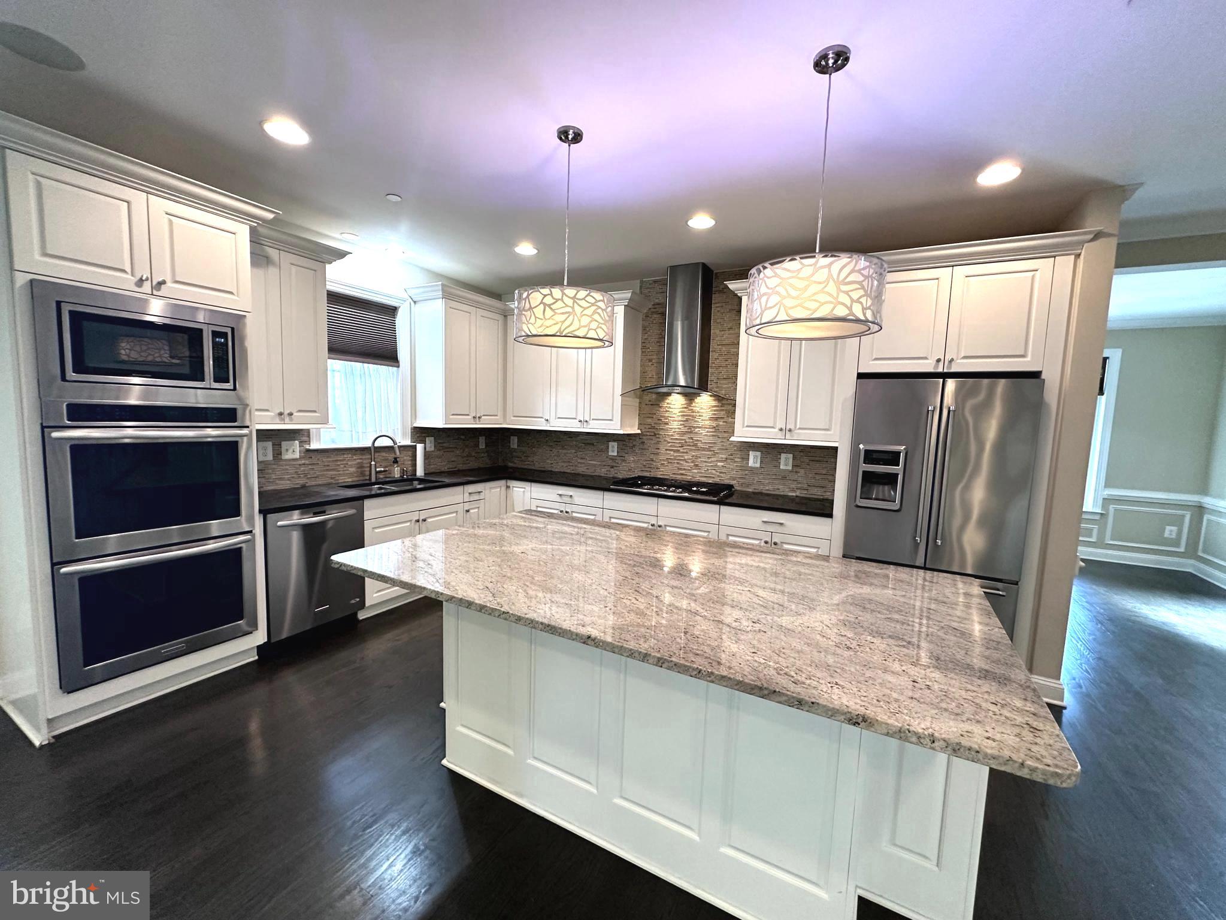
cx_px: 613
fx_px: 496
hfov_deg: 102.1
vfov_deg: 85.7
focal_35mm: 14
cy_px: 460
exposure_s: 1/120
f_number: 2.2
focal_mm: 2.22
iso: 250
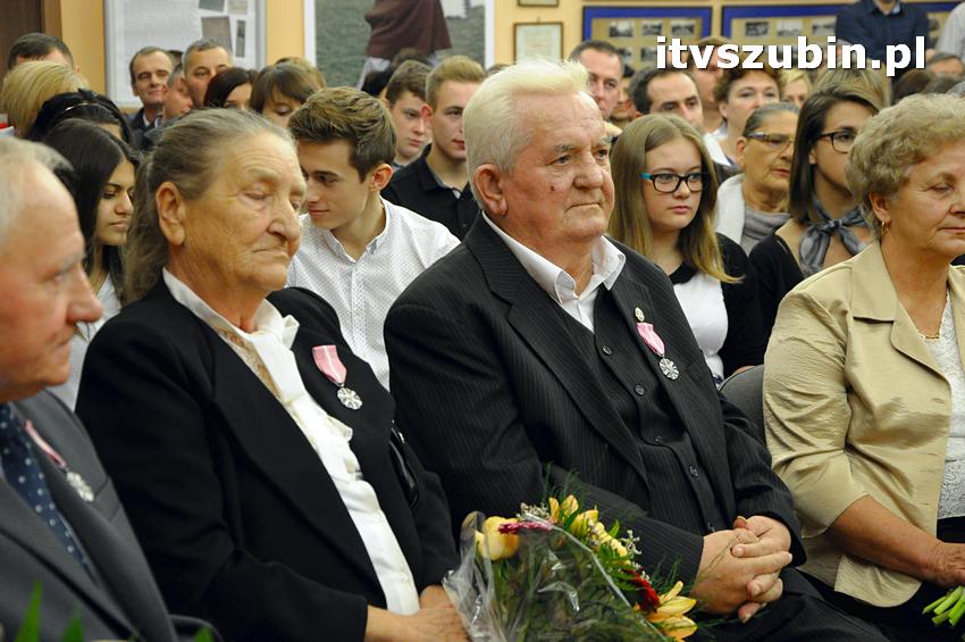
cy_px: 321
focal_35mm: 87
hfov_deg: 23.4
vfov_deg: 15.7
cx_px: 482
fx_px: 2330
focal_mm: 58
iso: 2500
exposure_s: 1/80
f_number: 5.6
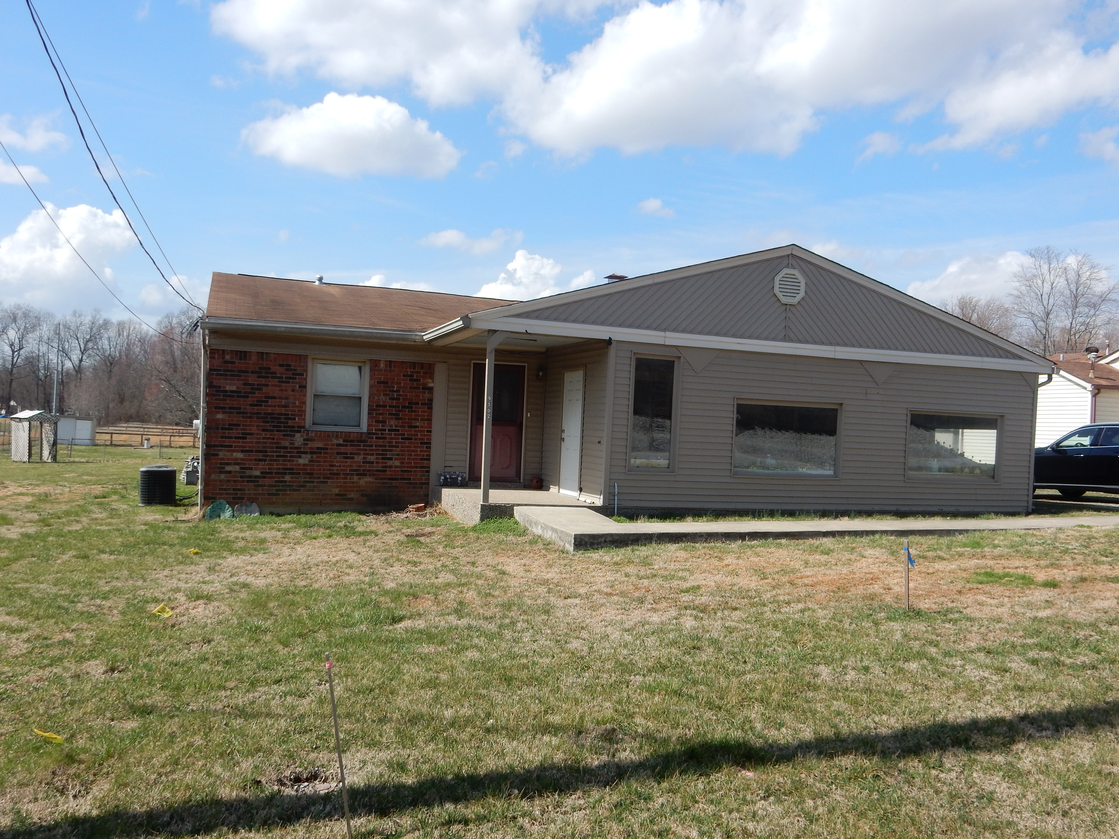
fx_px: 970
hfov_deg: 60.0
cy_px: 420
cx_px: 560
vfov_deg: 46.8
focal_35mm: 30
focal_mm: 5.4
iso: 125
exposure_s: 1/1000
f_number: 4
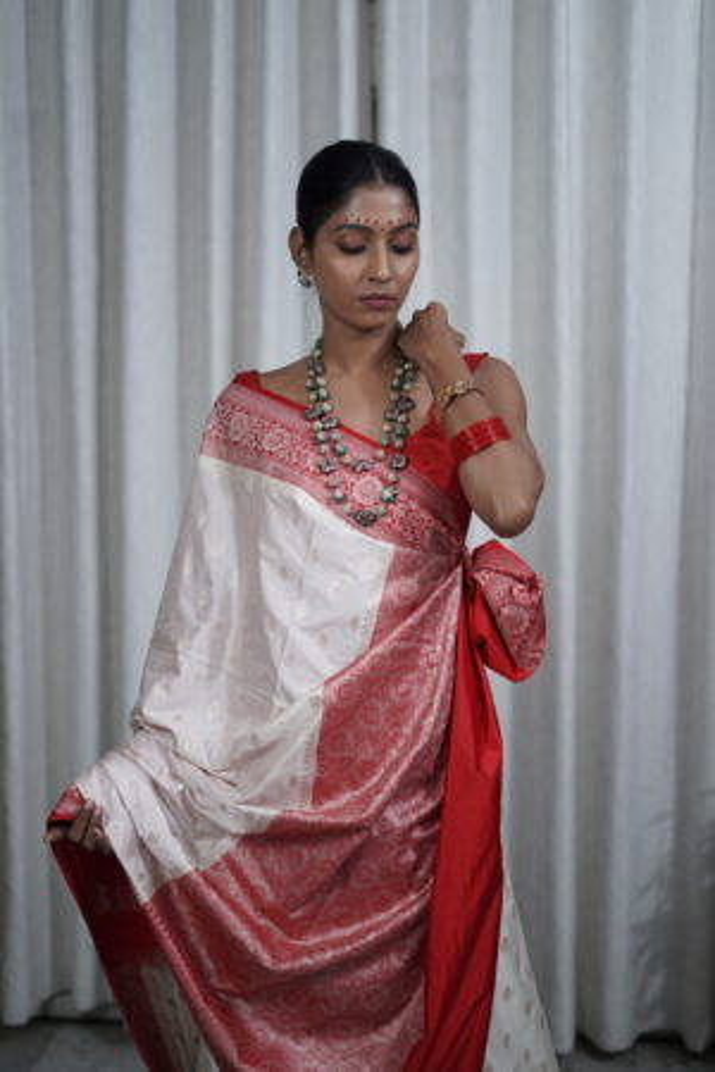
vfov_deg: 39.6
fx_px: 1489
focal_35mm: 50
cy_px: 536
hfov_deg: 27.0
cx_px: 358
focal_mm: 50
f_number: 1.8
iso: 250
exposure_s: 1/125
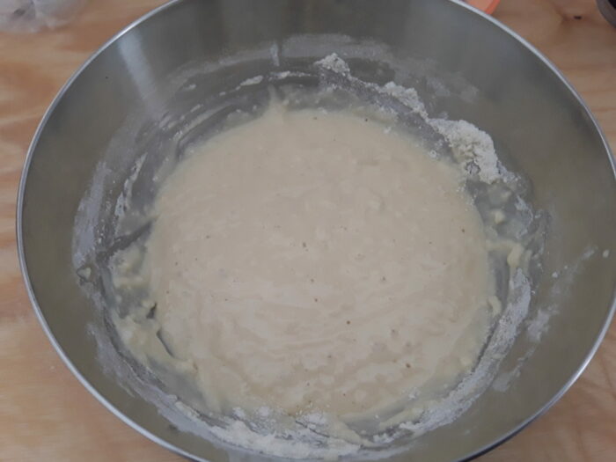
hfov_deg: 65.3
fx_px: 480
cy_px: 231
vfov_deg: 51.4
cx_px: 308
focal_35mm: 27
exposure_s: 1/33
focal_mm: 2.91
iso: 100
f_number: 1.9
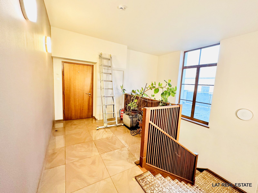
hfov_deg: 102.1
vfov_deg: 85.7
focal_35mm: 14
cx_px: 129
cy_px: 96
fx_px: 104
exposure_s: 1/50
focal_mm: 2.22
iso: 400
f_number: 2.2
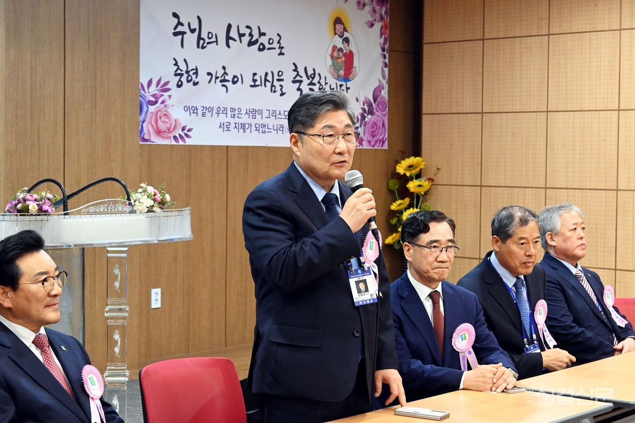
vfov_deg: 18.2
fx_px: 1323
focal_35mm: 75
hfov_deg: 27.0
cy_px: 212
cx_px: 318
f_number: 6.3
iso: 3200
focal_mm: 50
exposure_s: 1/80
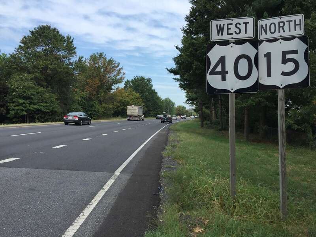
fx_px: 265
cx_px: 158
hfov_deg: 61.7
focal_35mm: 29
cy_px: 118
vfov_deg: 48.2
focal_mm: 4.15
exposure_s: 1/1199
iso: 32
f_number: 2.2
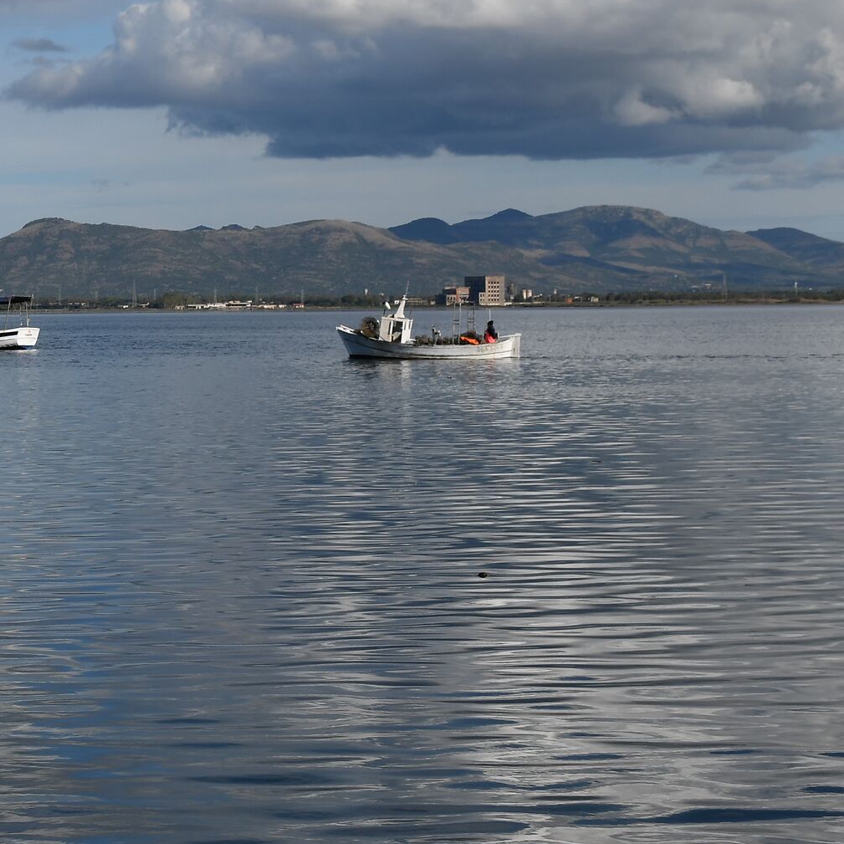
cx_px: 14
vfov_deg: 17.9
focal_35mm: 97
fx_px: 2676
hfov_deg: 17.5
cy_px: 330
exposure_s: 1/1000
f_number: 8
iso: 125
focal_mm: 32
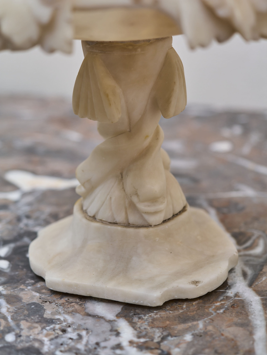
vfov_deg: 27.8
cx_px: 134
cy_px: 178
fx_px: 719
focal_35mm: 70
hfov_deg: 21.0
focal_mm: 35
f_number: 2.8
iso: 100
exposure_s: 1/50
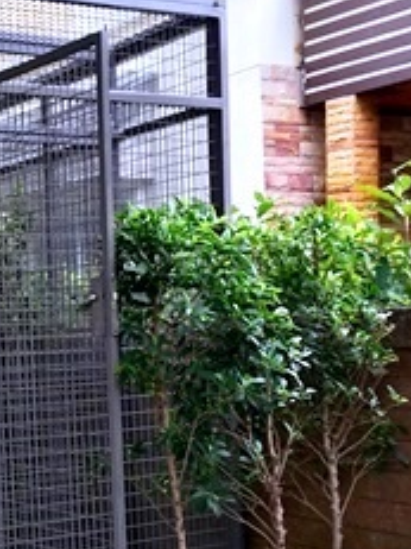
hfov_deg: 20.7
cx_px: -57
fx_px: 1062
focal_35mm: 67
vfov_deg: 28.8
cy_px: 372
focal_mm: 4.15
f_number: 2.2
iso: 25
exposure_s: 1/119
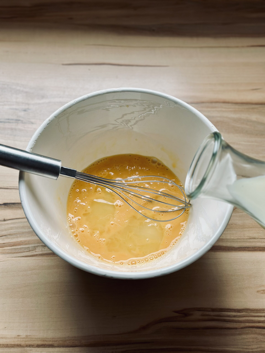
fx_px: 490
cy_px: 176
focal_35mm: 48
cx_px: 132
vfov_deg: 39.7
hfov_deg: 30.3
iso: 80
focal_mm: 6.86
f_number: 1.78
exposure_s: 1/121
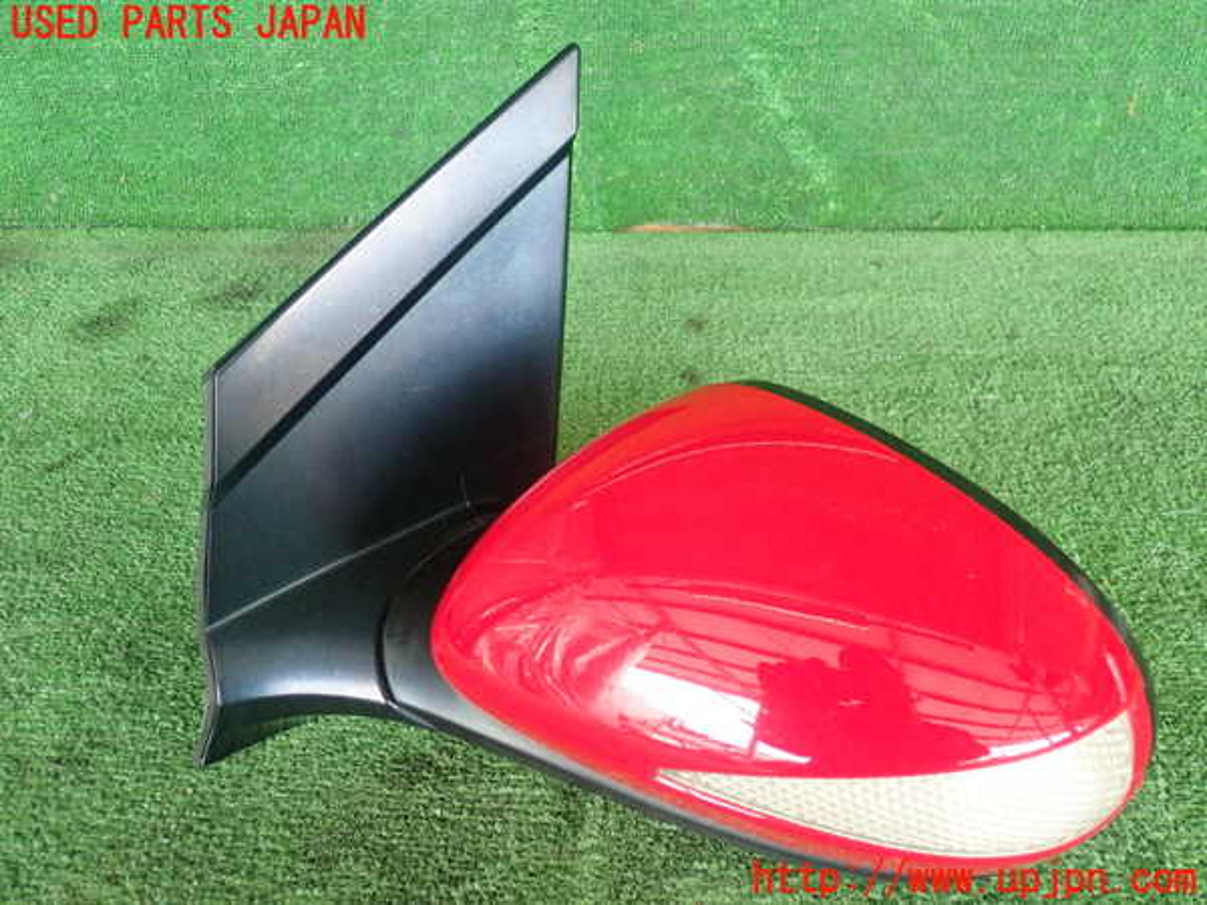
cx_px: 604
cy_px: 452
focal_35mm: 35
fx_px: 1220
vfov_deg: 40.7
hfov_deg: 52.6
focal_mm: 6.42
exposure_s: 1/60
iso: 200
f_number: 2.6
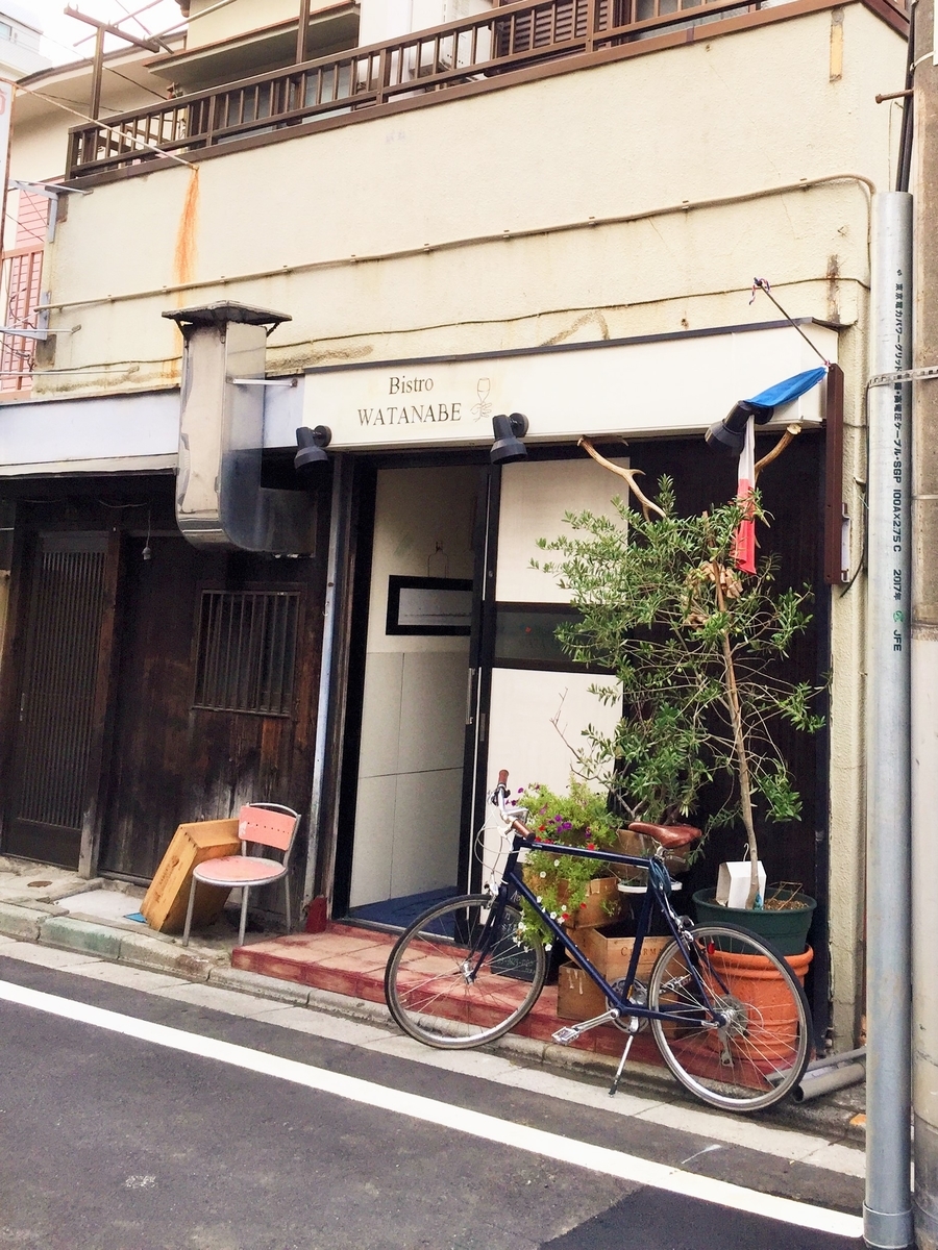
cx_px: 469
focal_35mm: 29
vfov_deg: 61.7
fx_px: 1048
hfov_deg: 48.2
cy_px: 625
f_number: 2.2
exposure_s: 1/160
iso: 32
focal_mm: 4.15
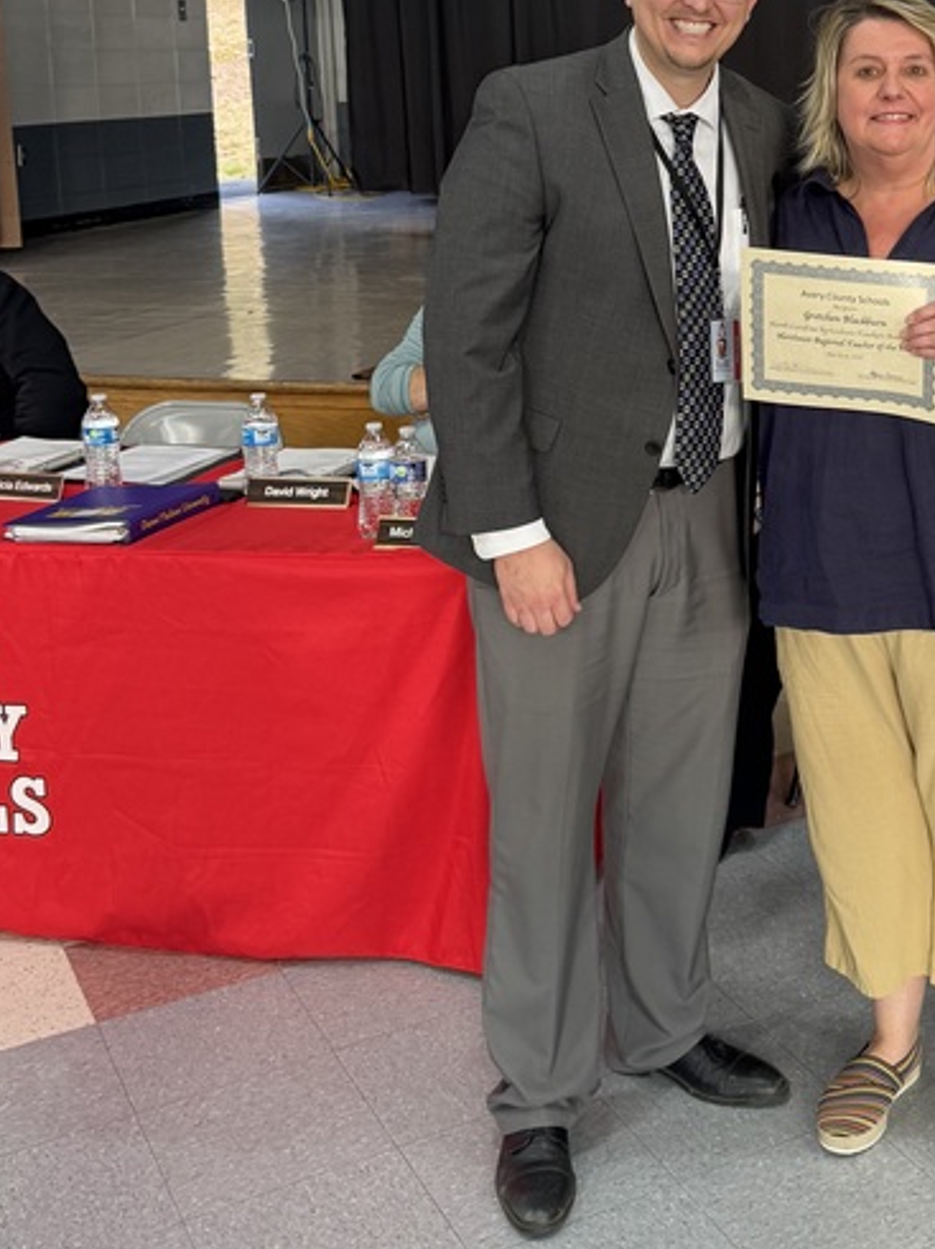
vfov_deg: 37.8
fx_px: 1766
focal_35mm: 49
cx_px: 815
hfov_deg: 28.7
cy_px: 283
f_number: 1.78
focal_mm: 6.76
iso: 100
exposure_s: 1/60
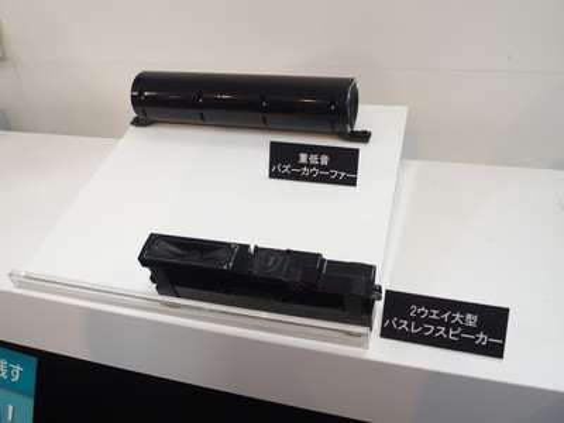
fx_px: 521
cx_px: 282
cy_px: 212
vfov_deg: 44.2
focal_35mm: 32
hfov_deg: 56.8
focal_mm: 6.7
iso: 200
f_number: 2.8
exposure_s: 1/40
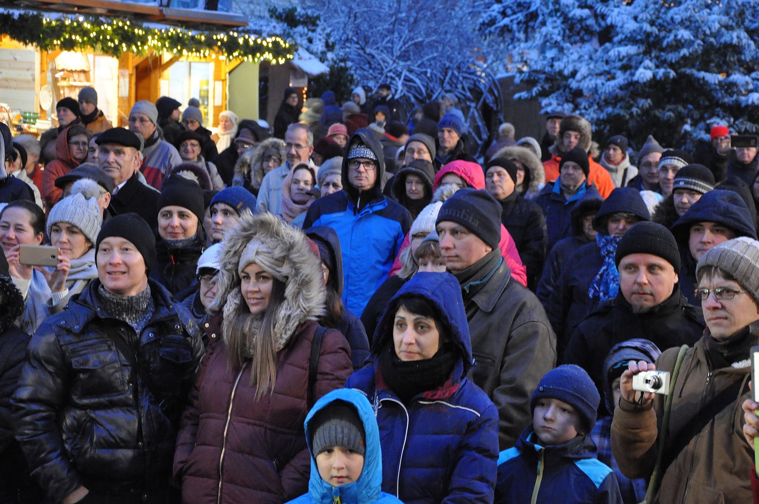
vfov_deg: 15.7
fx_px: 1832
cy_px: 252
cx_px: 380
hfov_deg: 23.4
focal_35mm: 87
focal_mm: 58
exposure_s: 1/13
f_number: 5
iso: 3200
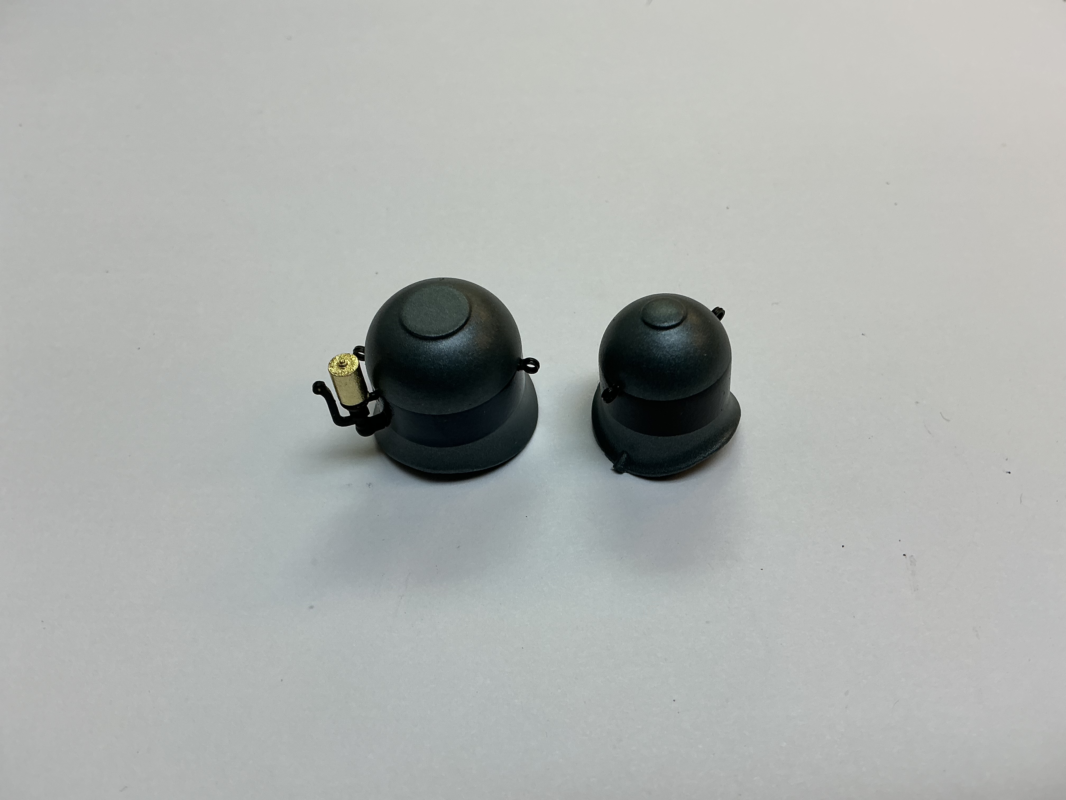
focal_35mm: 29
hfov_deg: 61.7
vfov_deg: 48.2
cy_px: 400
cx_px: 533
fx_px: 893
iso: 20
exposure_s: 1/100
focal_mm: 3
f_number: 1.8
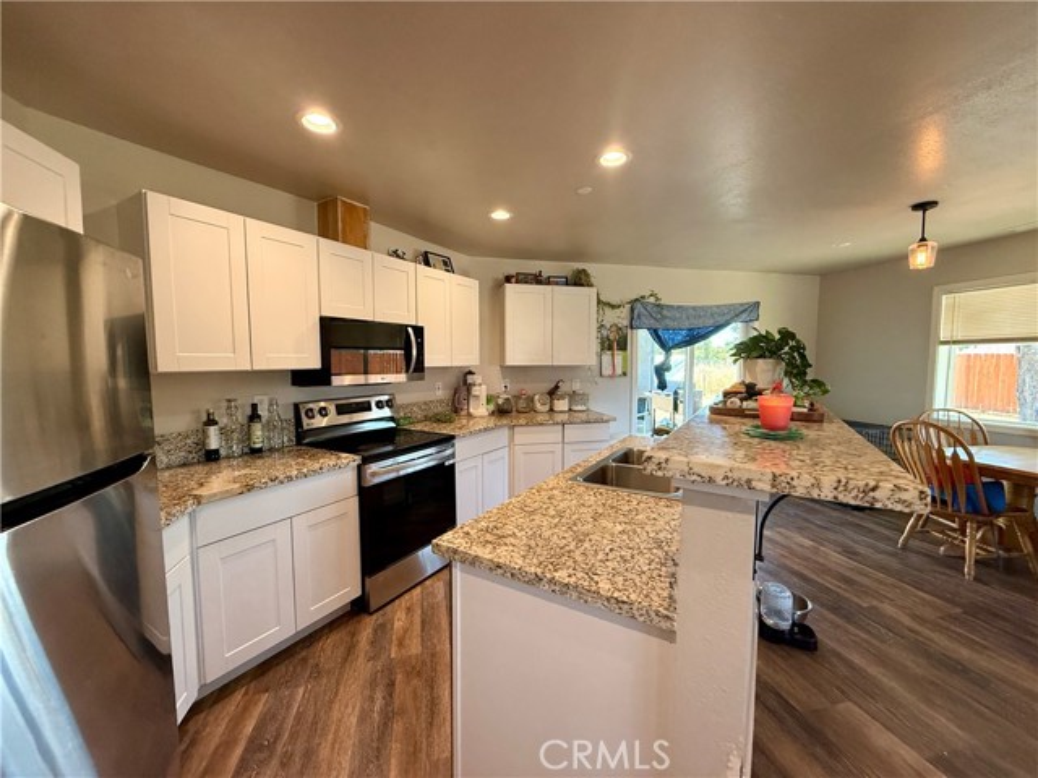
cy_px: 389
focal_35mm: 14
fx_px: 420
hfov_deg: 102.1
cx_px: 519
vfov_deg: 85.7
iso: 250
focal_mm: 2.22
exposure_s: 1/120
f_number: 2.2
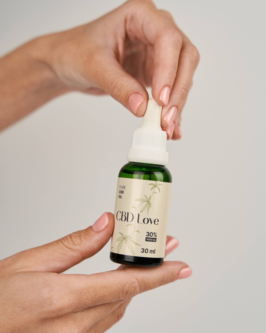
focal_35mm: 76
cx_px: 133
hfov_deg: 20.1
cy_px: 167
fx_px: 749
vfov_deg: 25.0
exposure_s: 1/200
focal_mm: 67.1
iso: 500
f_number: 5
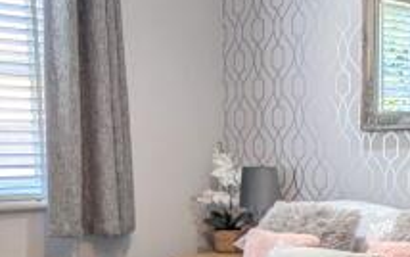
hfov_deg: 30.6
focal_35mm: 66
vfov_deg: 18.8
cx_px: 305
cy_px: 298
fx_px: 738
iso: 69
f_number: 2.2
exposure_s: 1/100
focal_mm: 1.95
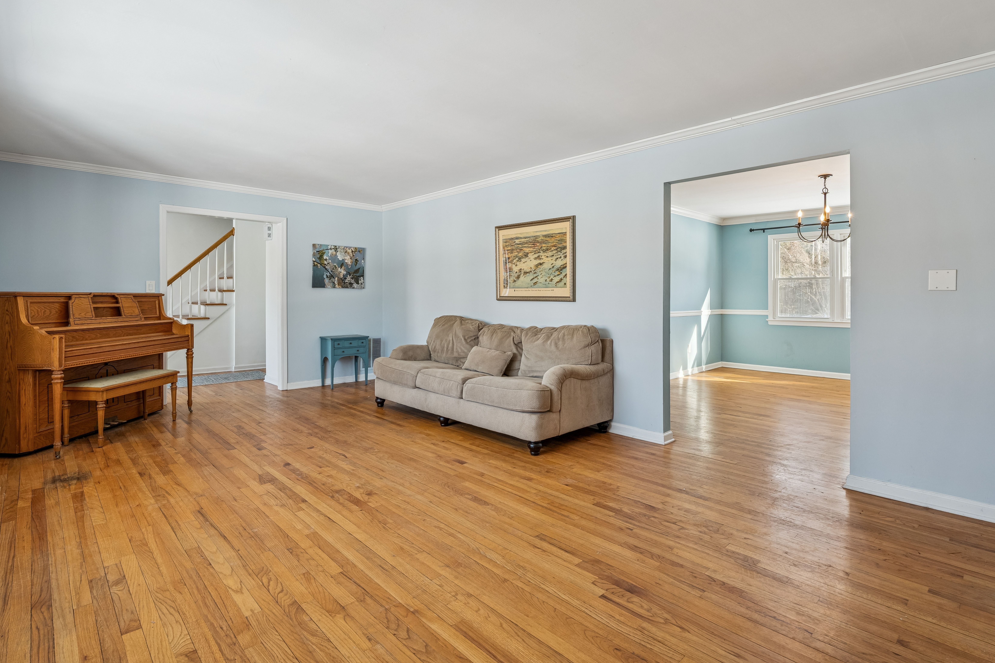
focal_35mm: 18
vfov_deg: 67.8
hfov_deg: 90.5
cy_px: 317
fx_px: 493
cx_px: 493
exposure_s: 1/60
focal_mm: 16.8
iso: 400
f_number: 7.1
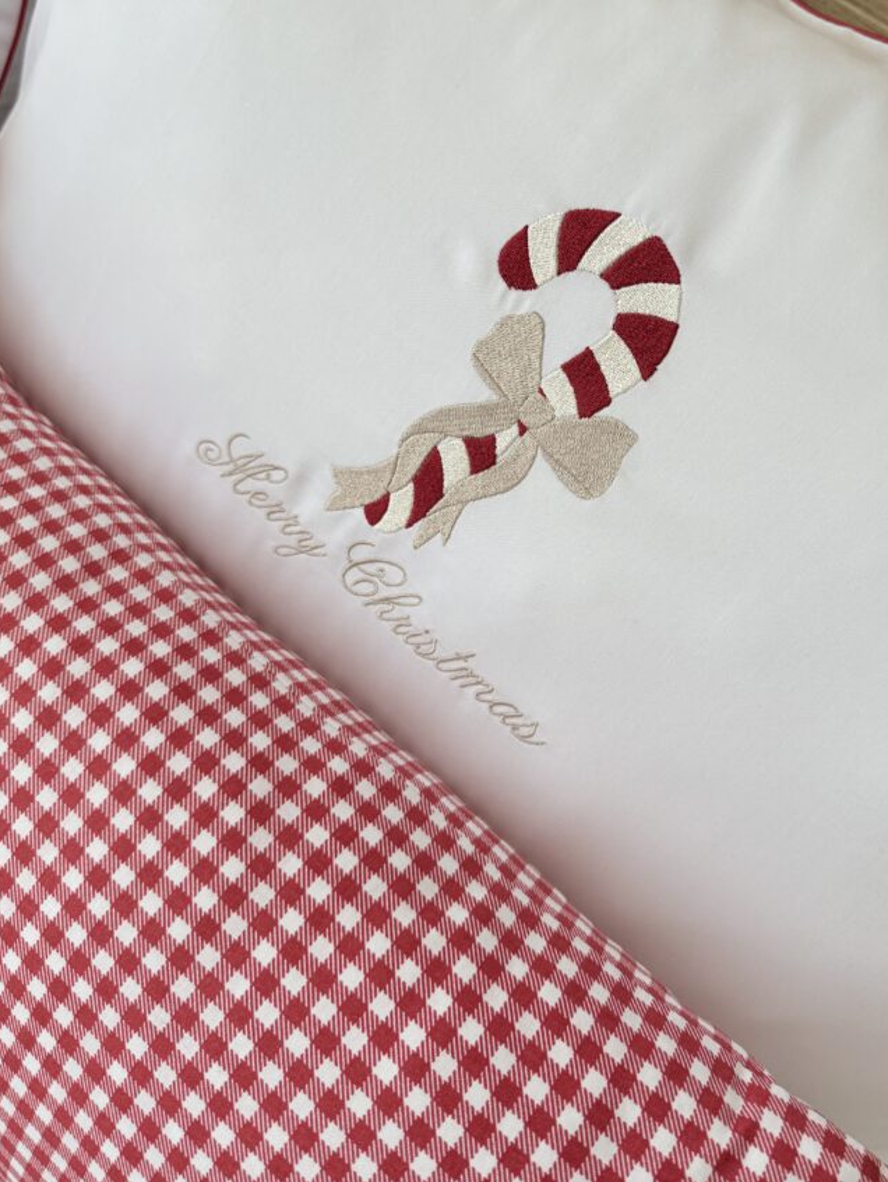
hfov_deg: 48.1
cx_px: 510
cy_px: 469
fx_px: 991
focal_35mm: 29
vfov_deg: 61.1
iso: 200
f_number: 1.78
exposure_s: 1/105
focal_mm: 6.76
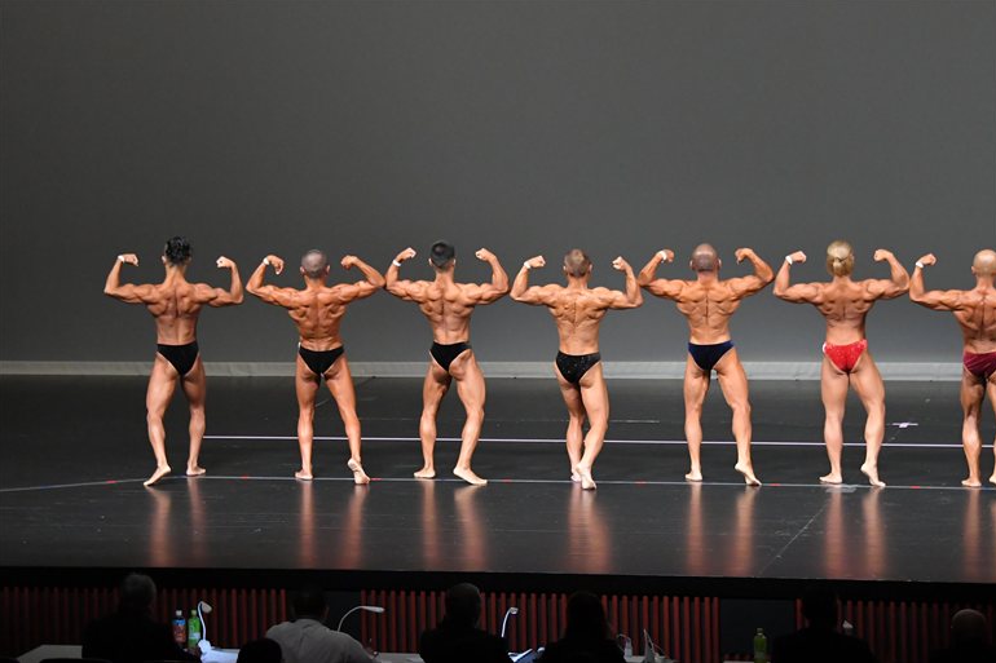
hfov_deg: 13.0
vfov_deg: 8.7
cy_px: 331
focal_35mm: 158
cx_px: 500
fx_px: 4370
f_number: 5.6
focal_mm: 105
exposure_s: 1/400
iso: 5000
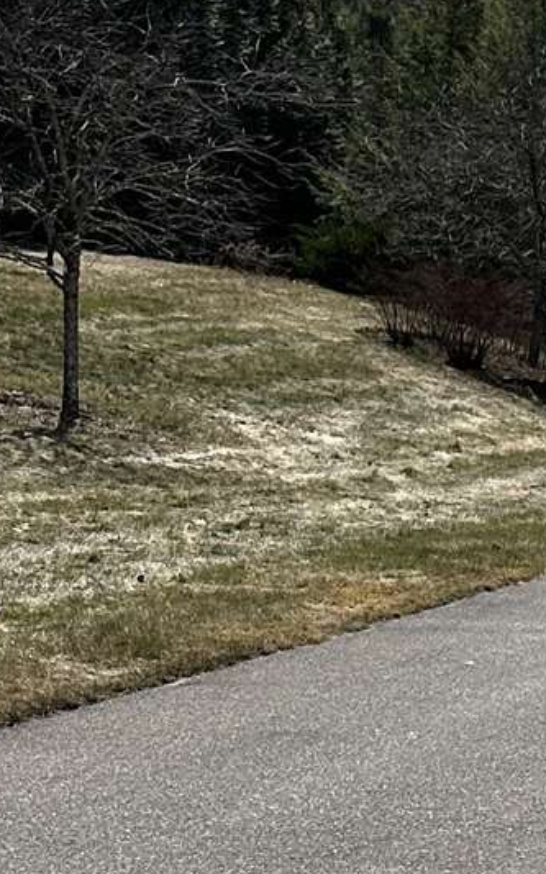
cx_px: 1212
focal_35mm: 110
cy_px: 740
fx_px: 2620
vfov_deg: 18.7
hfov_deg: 10.6
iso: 80
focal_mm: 6.86
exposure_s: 1/7576
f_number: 1.78
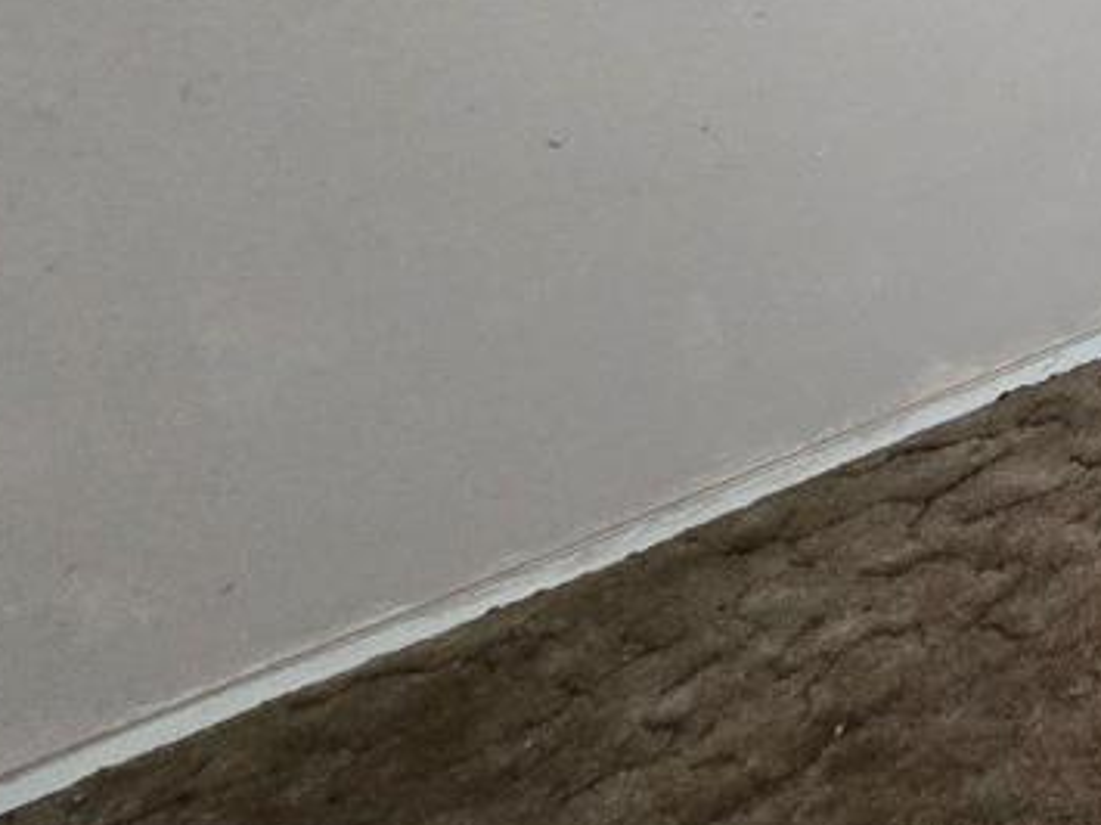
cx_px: 2131
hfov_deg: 20.1
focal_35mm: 55
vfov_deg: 21.1
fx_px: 1749
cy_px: -510
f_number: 2.2
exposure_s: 1/55.6
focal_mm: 2.2
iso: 500
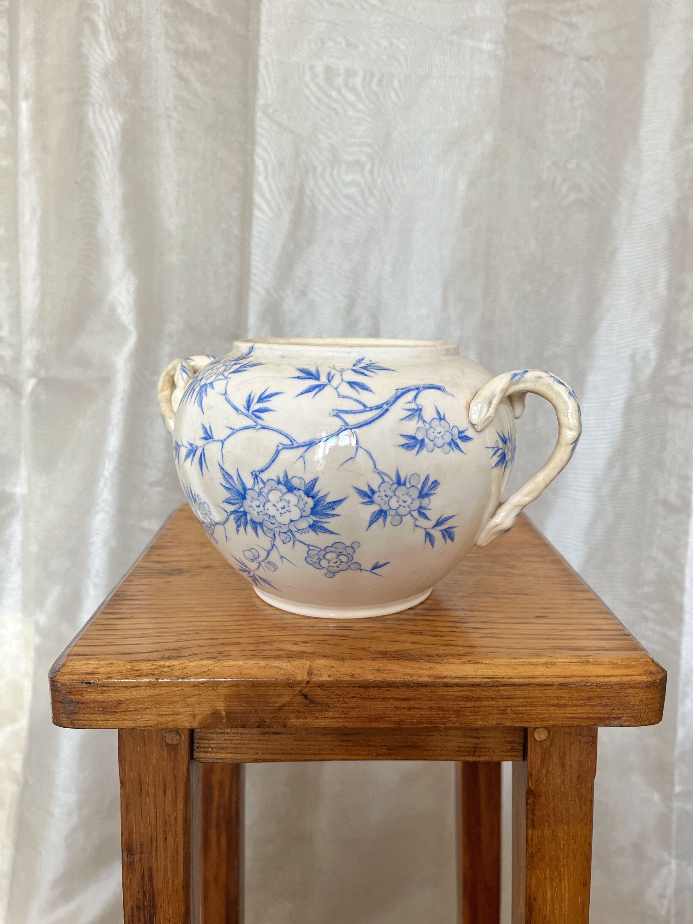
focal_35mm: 26
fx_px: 694
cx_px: 346
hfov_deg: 53.1
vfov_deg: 67.3
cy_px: 462
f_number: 1.6
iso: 50
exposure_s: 1/122
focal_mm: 5.1
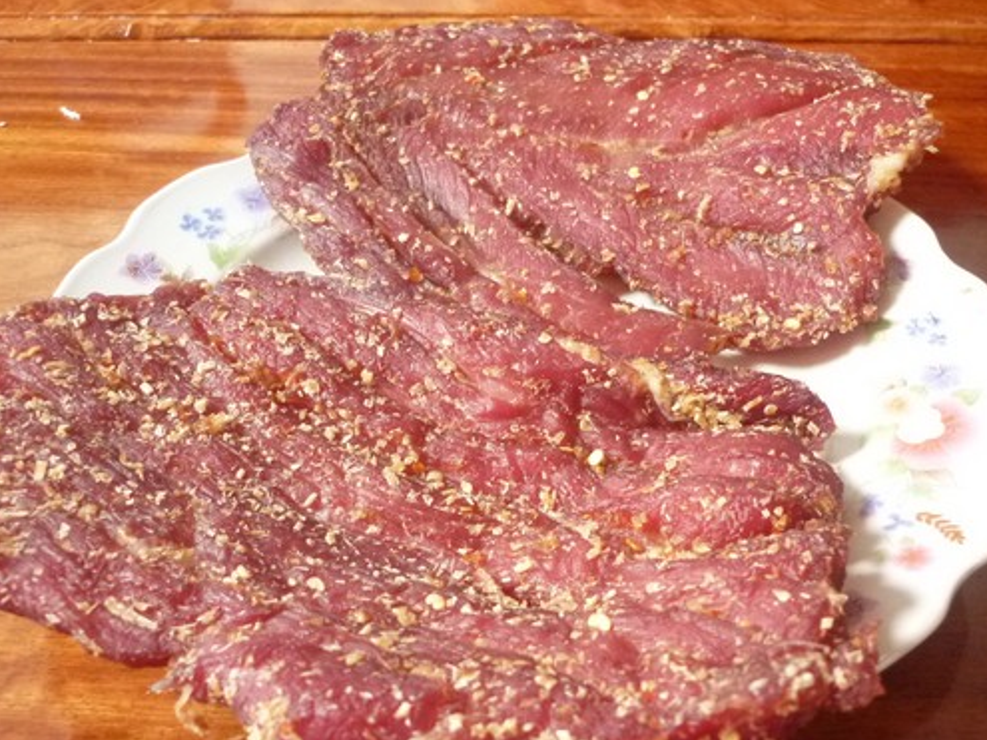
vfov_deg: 35.9
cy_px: 425
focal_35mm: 40
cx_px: 487
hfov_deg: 46.8
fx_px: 1140
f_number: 2.8
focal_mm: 5.5
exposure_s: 1/10
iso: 400
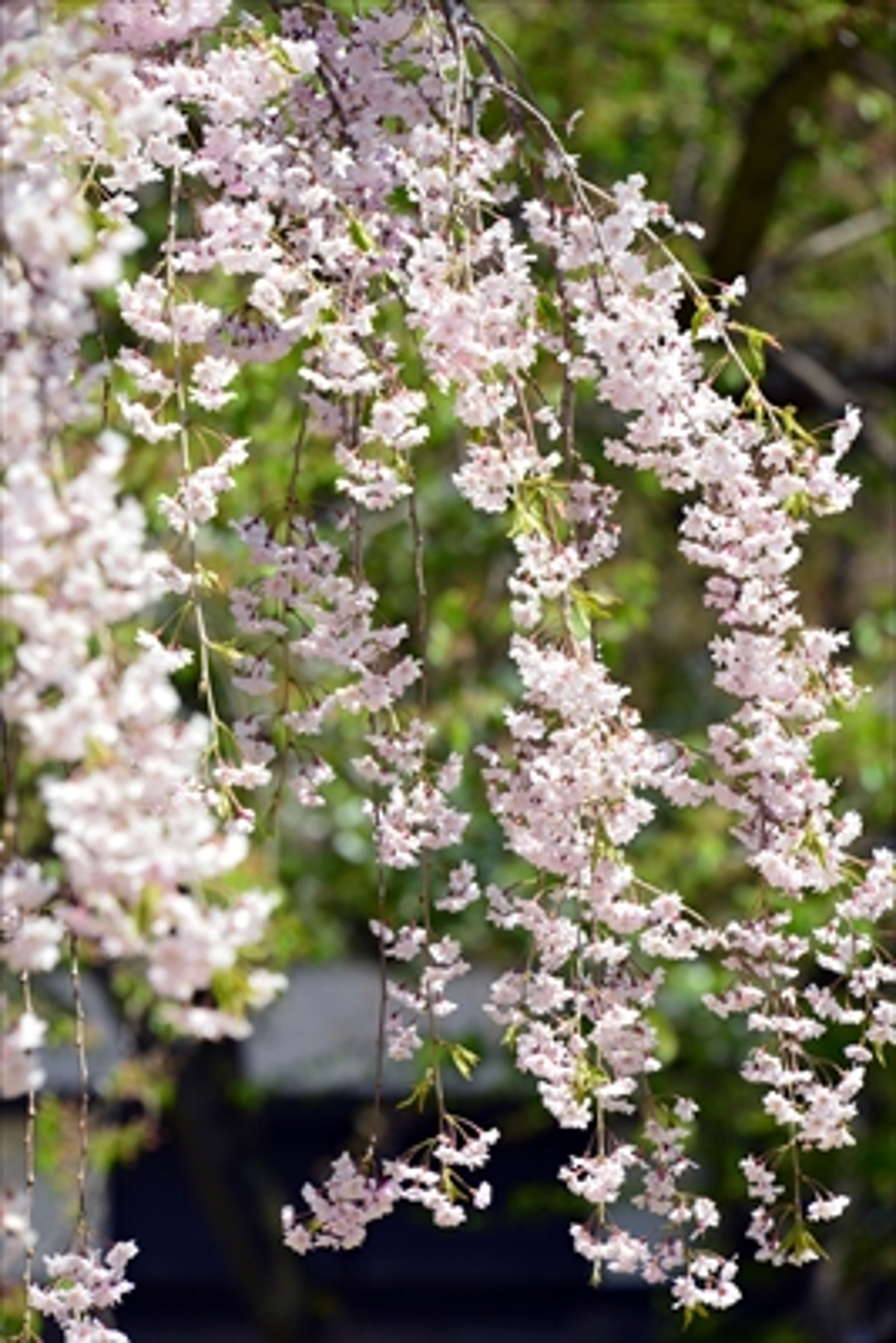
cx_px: 448
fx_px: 11189
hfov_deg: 4.6
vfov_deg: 6.9
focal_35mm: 300
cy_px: 672
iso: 400
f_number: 10
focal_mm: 300
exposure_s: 1/400
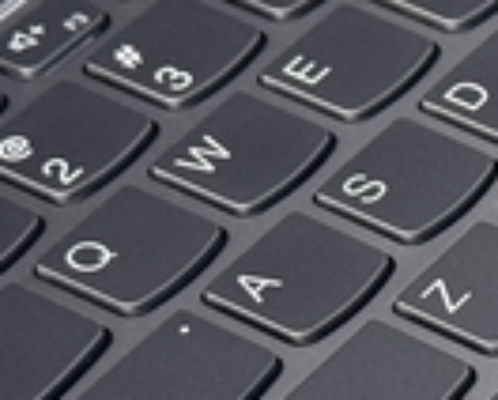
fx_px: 4177
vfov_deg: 5.5
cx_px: 898
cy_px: 238
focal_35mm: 283
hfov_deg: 6.7
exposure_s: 1/121
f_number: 1.78
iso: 80
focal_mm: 6.76
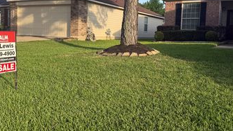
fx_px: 241
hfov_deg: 51.6
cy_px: 53
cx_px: 115
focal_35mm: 39
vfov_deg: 30.4
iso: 80
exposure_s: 1/1770
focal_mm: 6.76
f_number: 1.78
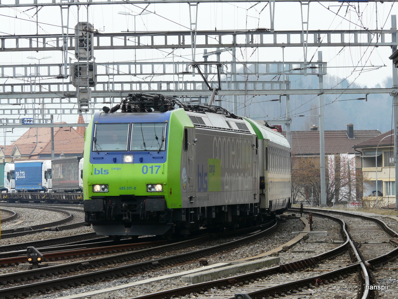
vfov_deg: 6.7
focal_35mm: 222
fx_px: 2552
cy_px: 150
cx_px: 199
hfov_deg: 8.9
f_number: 5
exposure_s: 1/250
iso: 100
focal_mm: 36.5
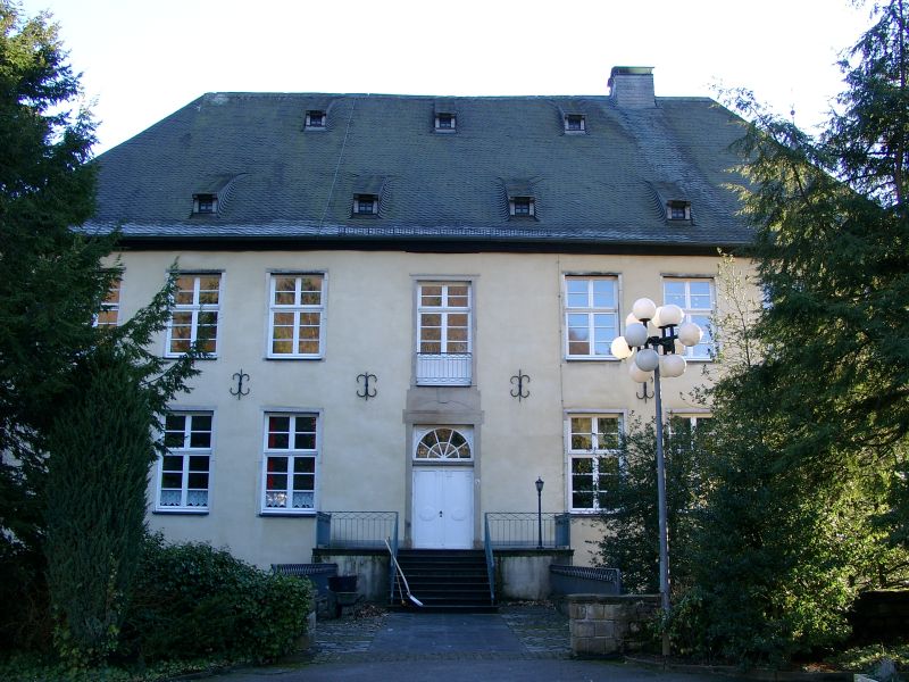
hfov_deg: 54.0
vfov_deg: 41.8
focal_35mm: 34
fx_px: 893
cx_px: 454
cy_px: 341
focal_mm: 7.13
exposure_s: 1/64.2
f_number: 4
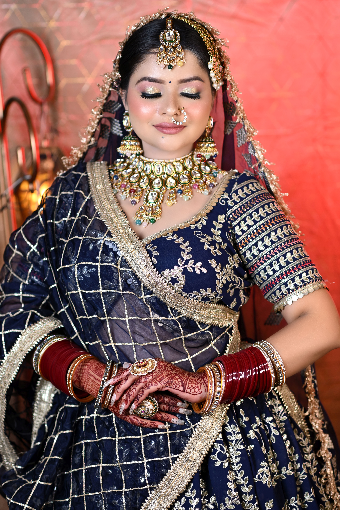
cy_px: 255
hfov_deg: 16.1
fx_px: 1204
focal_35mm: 85
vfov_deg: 23.9
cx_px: 170
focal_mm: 85
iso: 200
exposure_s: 1/160
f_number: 2.8
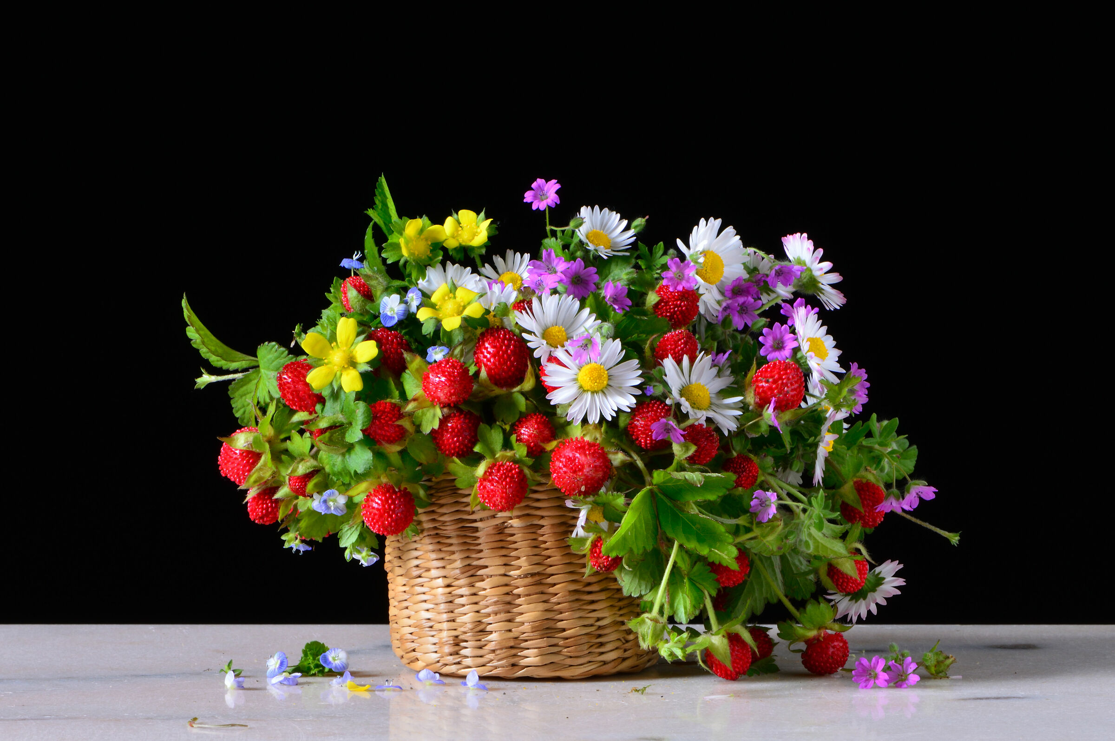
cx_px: 558
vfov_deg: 10.7
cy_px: 370
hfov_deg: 16.1
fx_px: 3945
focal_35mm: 128
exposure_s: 1
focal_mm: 85
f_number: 22
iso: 200
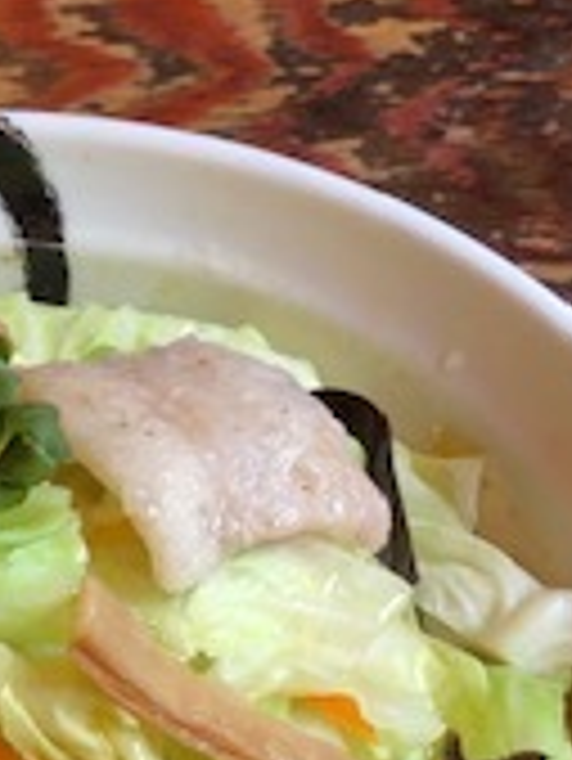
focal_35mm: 106
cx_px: 18
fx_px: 2332
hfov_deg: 13.8
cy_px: 675
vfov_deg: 18.3
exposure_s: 1/100
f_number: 1.8
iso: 40
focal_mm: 3.99
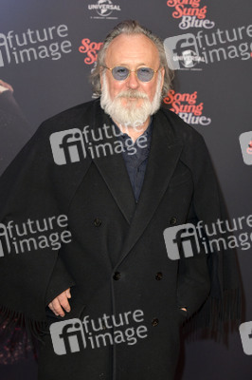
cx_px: 126
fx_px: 736
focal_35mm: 70
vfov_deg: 28.9
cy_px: 190
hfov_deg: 19.4
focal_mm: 70
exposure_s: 1/250
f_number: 6.3
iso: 1600
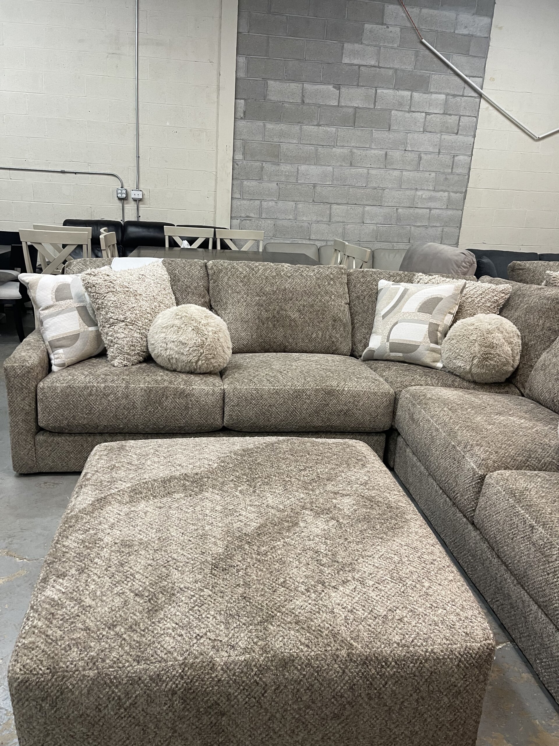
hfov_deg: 54.9
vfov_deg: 69.4
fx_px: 538
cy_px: 373
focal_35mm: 25
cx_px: 280
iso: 125
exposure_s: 1/60
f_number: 1.6
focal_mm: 5.1
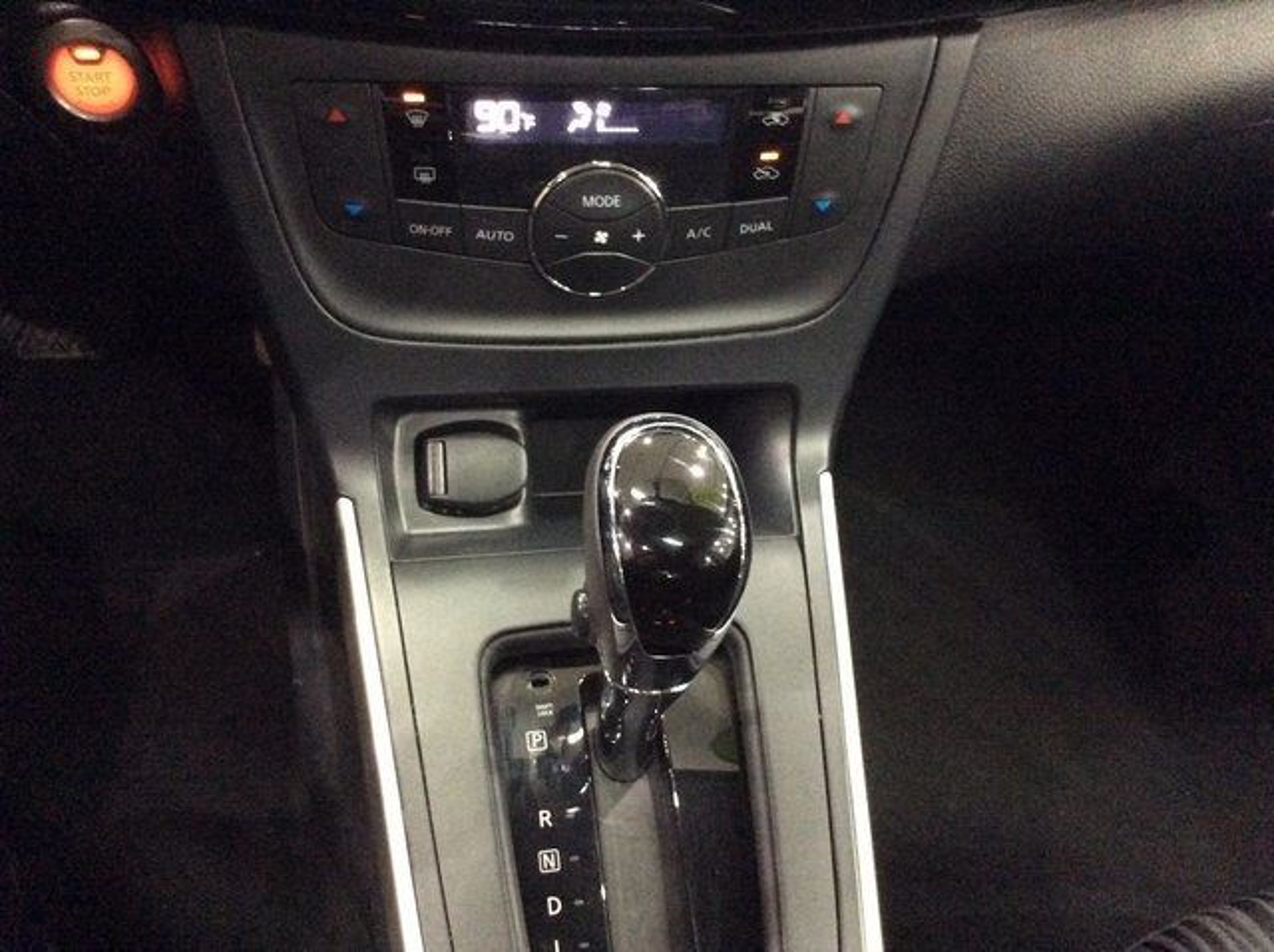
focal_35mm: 32
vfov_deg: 44.1
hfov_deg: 56.9
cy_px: 476
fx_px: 1176
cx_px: 637
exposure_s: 1/15
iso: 500
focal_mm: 3.3
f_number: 2.4
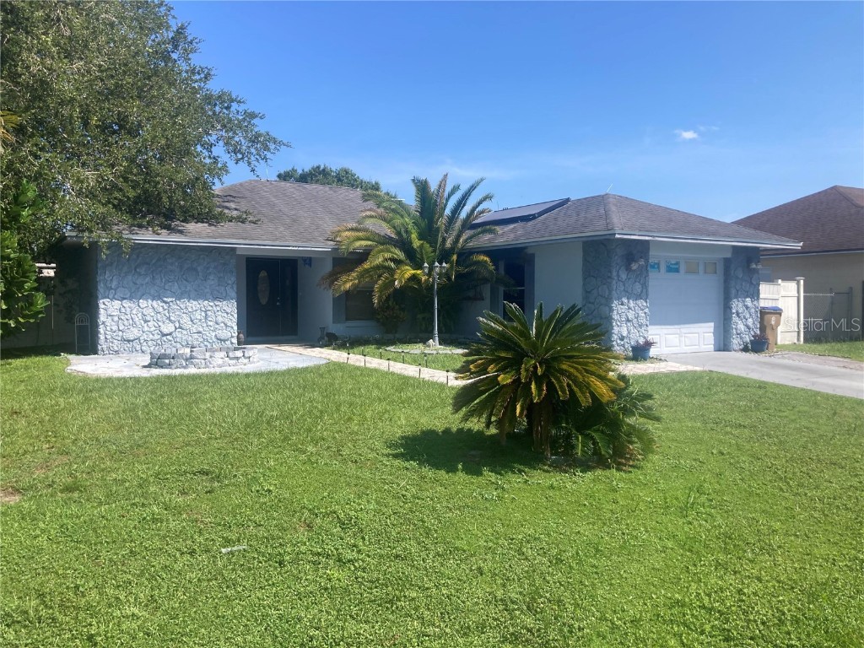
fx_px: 699
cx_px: 432
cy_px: 324
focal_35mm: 28
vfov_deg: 49.7
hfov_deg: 63.4
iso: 20
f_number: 1.8
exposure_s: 1/1548
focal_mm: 3.99
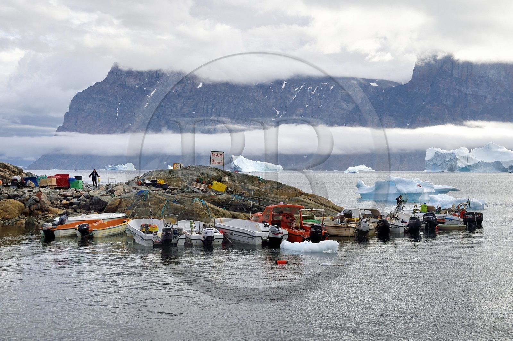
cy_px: 170
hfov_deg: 34.5
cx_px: 256
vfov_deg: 23.3
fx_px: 826
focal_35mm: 58
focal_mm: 58
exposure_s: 1/250
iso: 200
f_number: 11
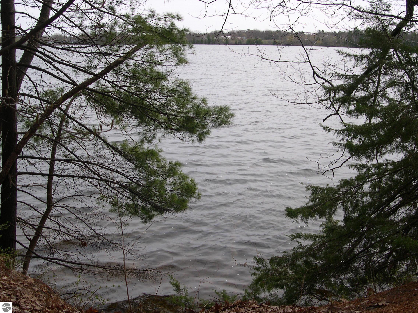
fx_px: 459
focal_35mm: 38
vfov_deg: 37.7
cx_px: 209
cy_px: 156
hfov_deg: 49.0
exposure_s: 1/118
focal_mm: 8
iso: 100
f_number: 7.6
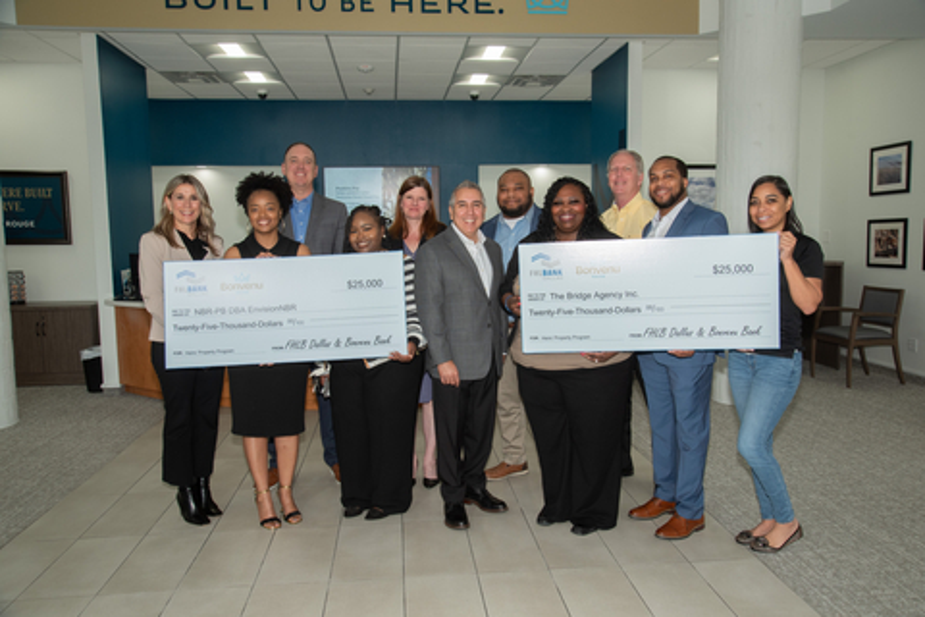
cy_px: 308
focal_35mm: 29
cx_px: 462
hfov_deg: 63.7
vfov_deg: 45.0
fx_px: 745
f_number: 8
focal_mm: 29
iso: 640
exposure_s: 1/125
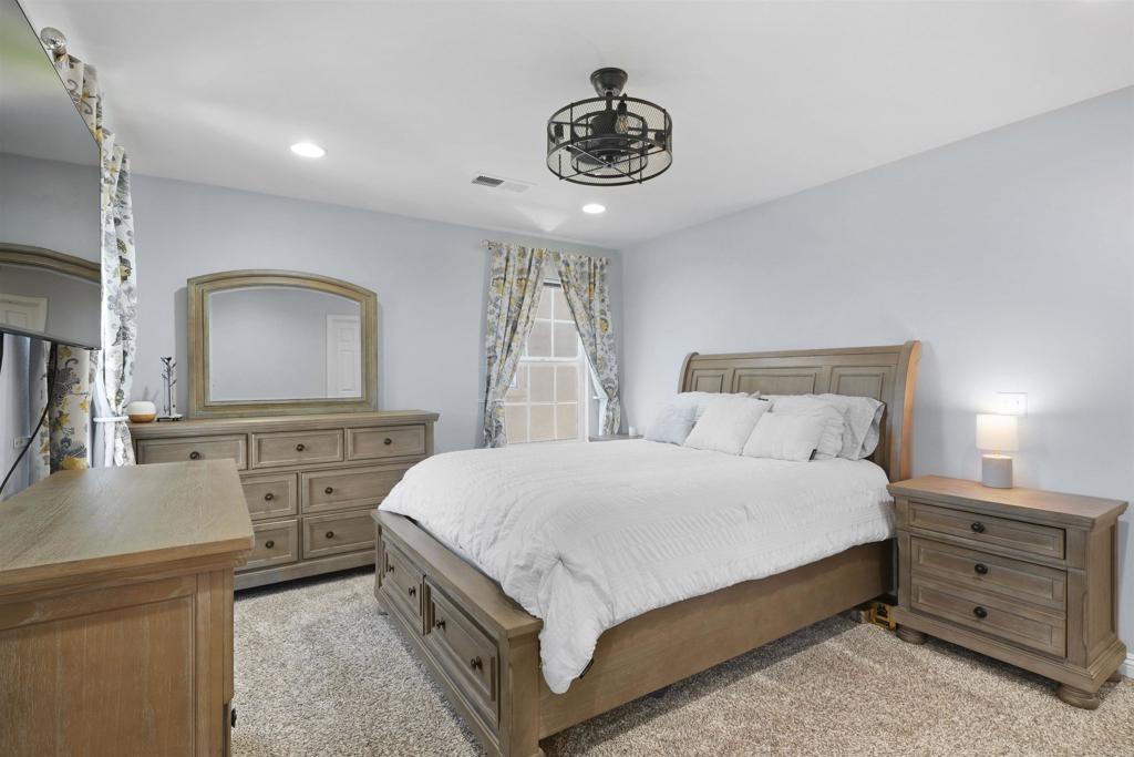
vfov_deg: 72.6
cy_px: 378
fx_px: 515
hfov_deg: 95.5
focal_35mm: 16
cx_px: 567
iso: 100
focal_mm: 10.9
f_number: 8
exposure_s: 1.6
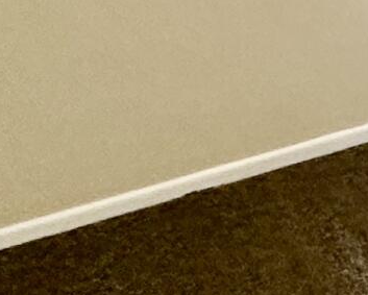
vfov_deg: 12.0
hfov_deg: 10.0
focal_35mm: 116
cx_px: 1225
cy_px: -279
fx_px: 1264
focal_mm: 2.22
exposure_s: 1/60
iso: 250
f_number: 2.2
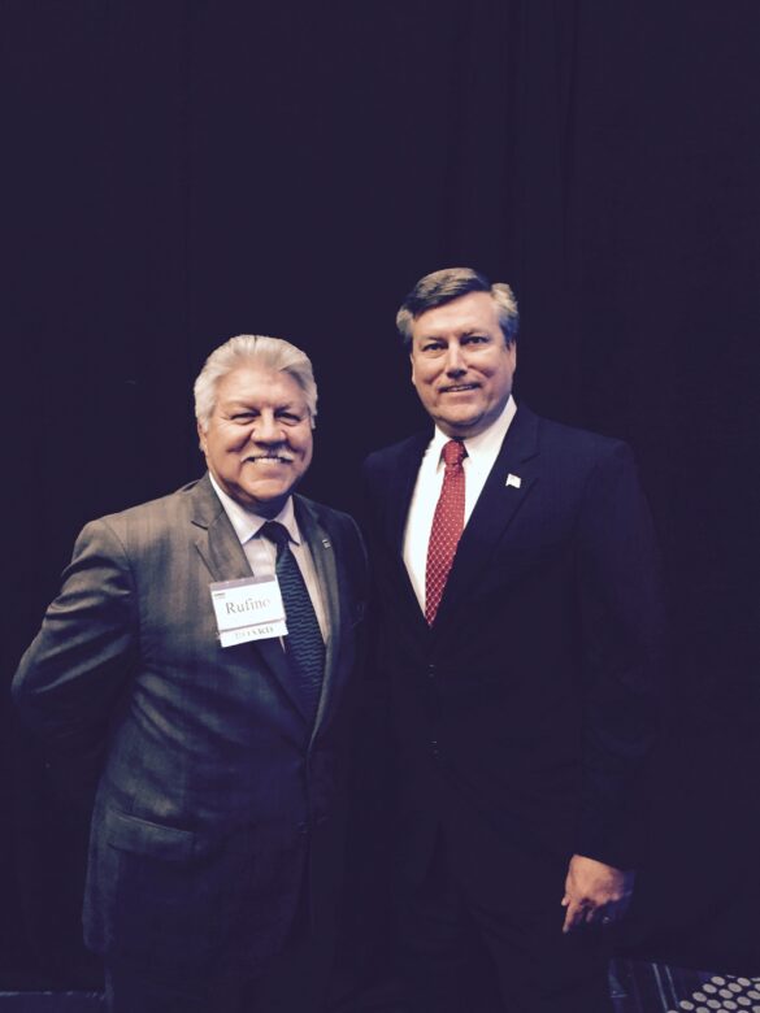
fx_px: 849
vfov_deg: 61.7
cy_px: 506
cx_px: 380
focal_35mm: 29
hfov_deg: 48.2
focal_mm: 4.15
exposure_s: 1/15
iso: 500
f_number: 2.2
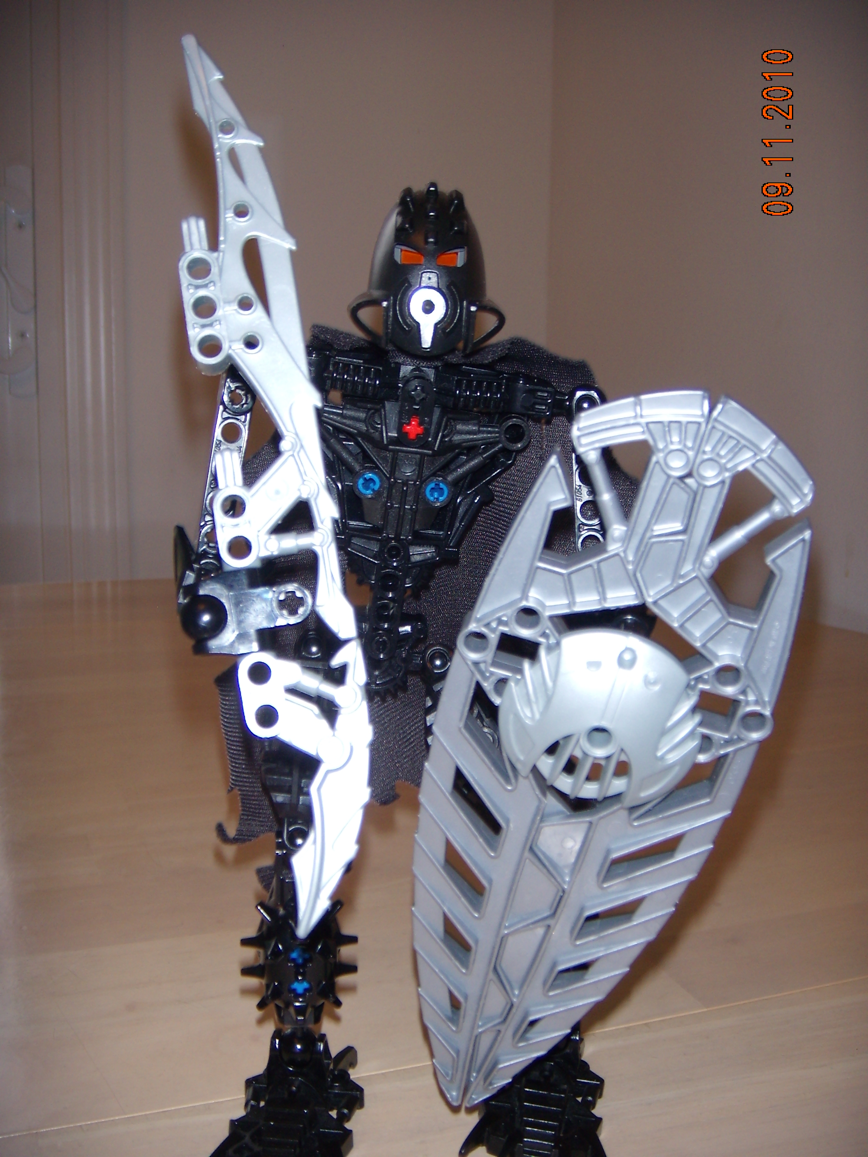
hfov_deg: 37.7
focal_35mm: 38
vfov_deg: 49.0
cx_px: 434
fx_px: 1270
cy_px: 578
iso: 64
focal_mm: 6.4
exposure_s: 1/60.2
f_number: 3.5
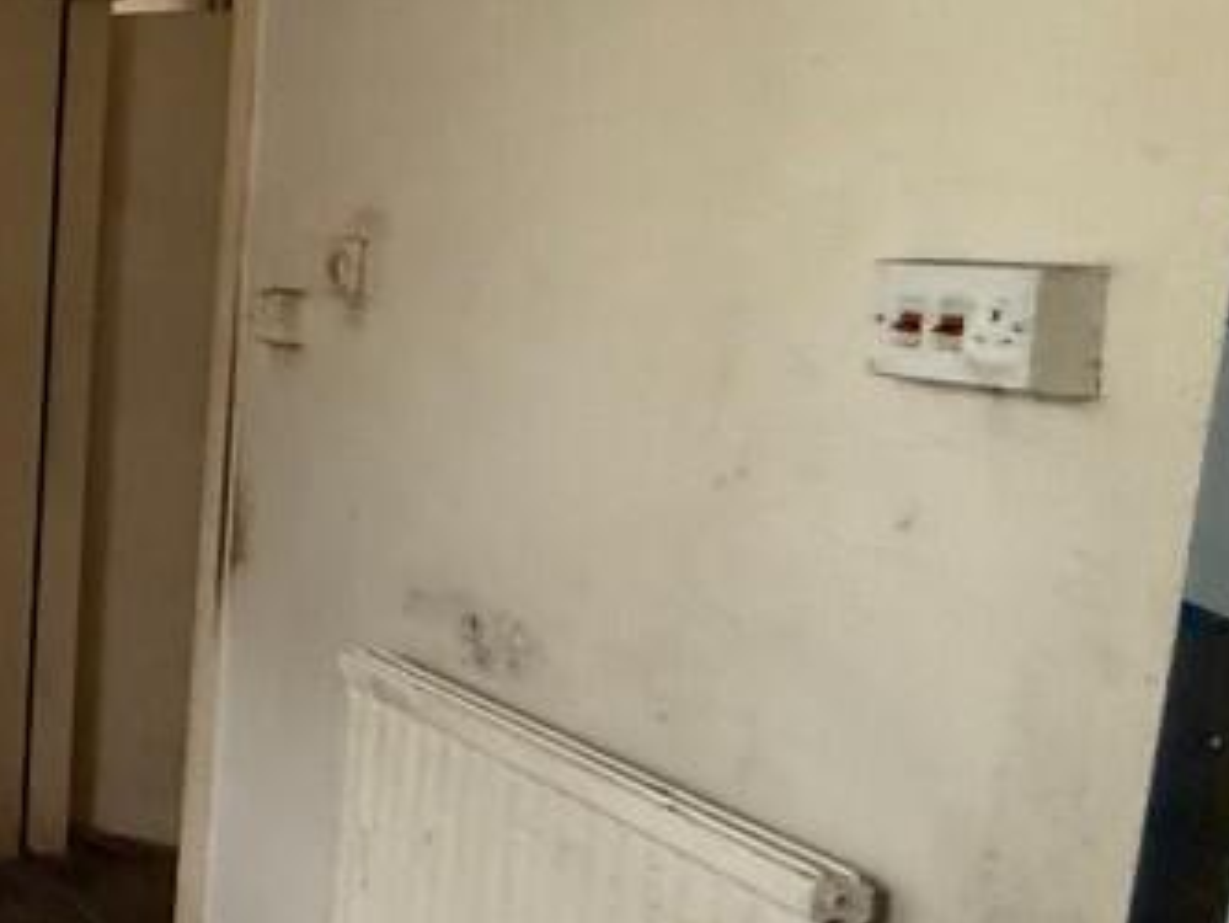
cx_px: -631
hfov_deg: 28.2
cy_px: 284
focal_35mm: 43
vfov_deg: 33.2
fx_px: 1527
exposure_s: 1/75
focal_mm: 2.22
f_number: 2.2
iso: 320
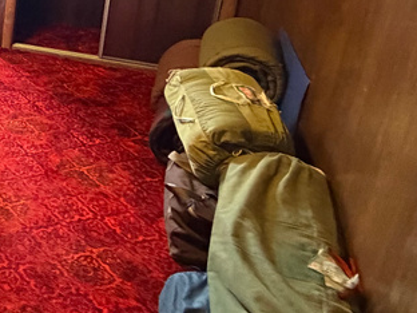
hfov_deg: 27.7
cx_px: -213
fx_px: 554
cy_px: 9
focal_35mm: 46
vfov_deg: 29.7
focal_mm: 2.22
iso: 640
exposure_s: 1/60
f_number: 2.2
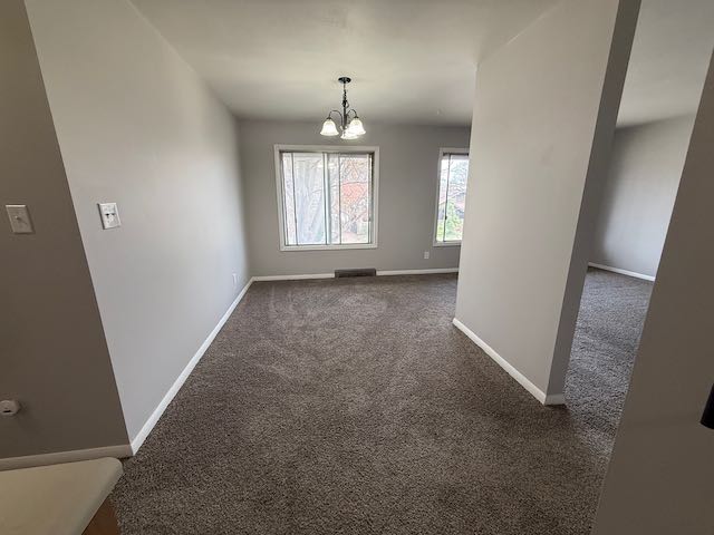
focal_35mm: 14
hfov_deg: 102.1
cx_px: 357
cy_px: 268
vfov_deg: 85.7
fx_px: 289
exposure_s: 1/120
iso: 200
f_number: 2.2
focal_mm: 2.22
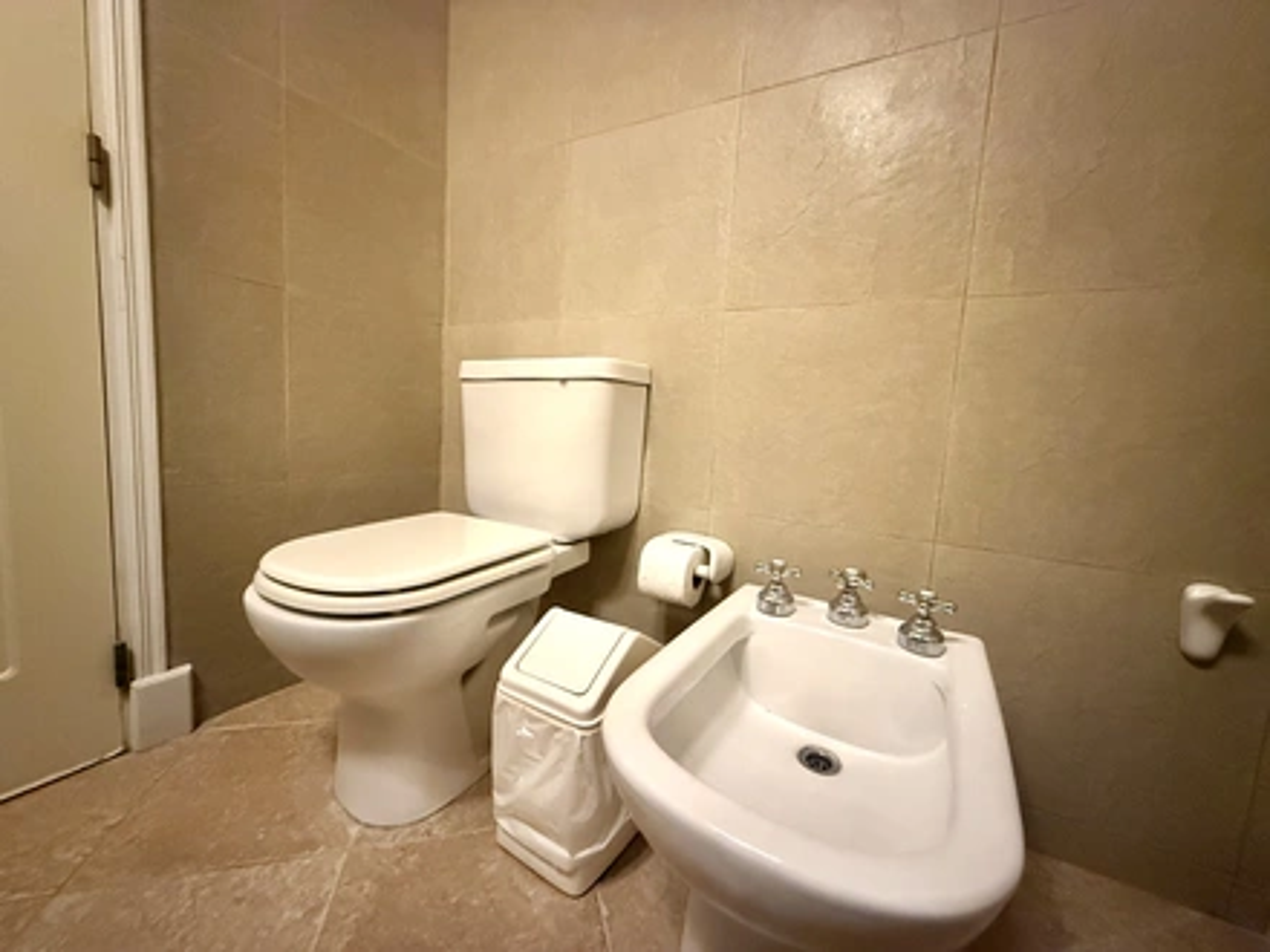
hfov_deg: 102.1
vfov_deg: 85.7
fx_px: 514
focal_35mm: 14
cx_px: 635
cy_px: 476
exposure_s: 1/50
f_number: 2.2
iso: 1000
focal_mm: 2.22
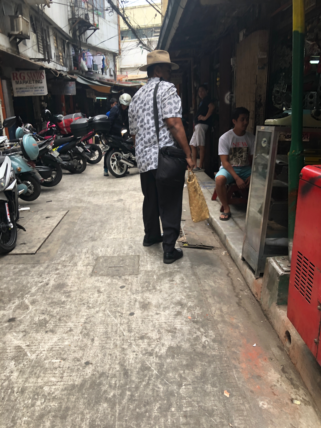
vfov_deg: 63.4
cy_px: 214
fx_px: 346
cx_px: 160
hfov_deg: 49.7
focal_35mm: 28
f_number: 1.8
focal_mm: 4
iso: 20
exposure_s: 1/123
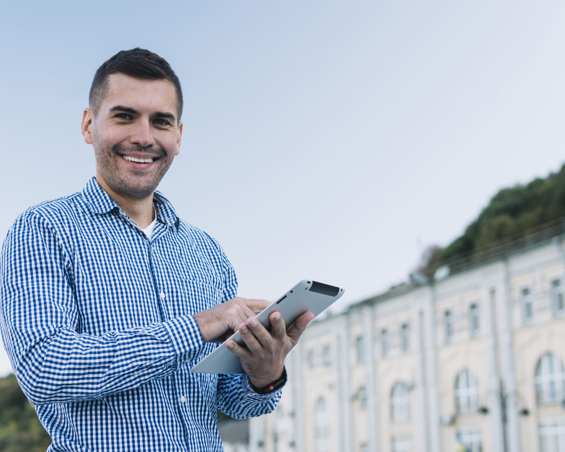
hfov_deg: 33.0
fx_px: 953
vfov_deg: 26.7
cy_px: 228
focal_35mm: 57
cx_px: 242
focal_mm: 50
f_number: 3.5
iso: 320
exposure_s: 1/160
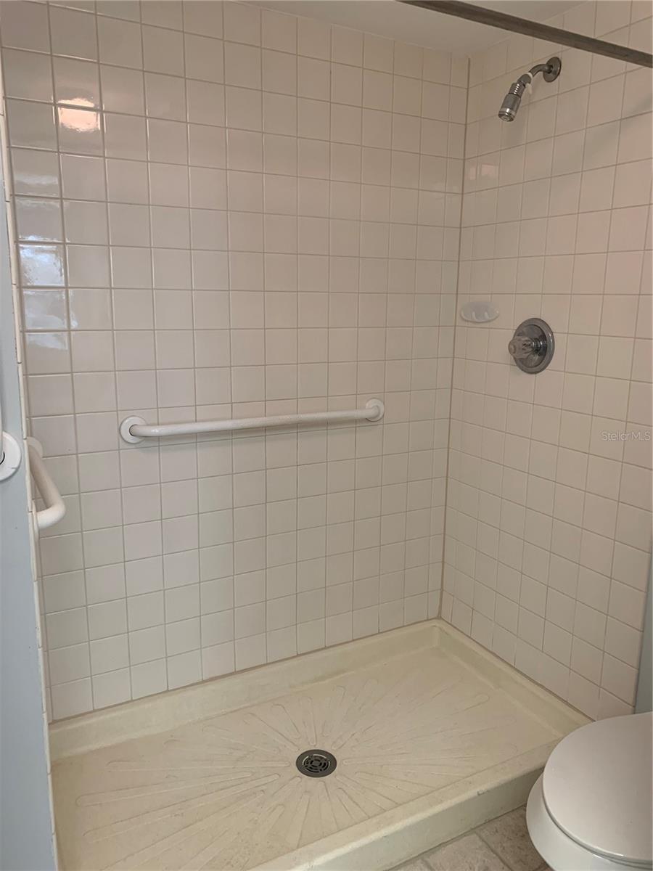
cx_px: 326
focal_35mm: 26
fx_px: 654
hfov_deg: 53.1
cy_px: 436
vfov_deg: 67.3
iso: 125
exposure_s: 1/60
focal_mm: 4.25
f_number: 1.8
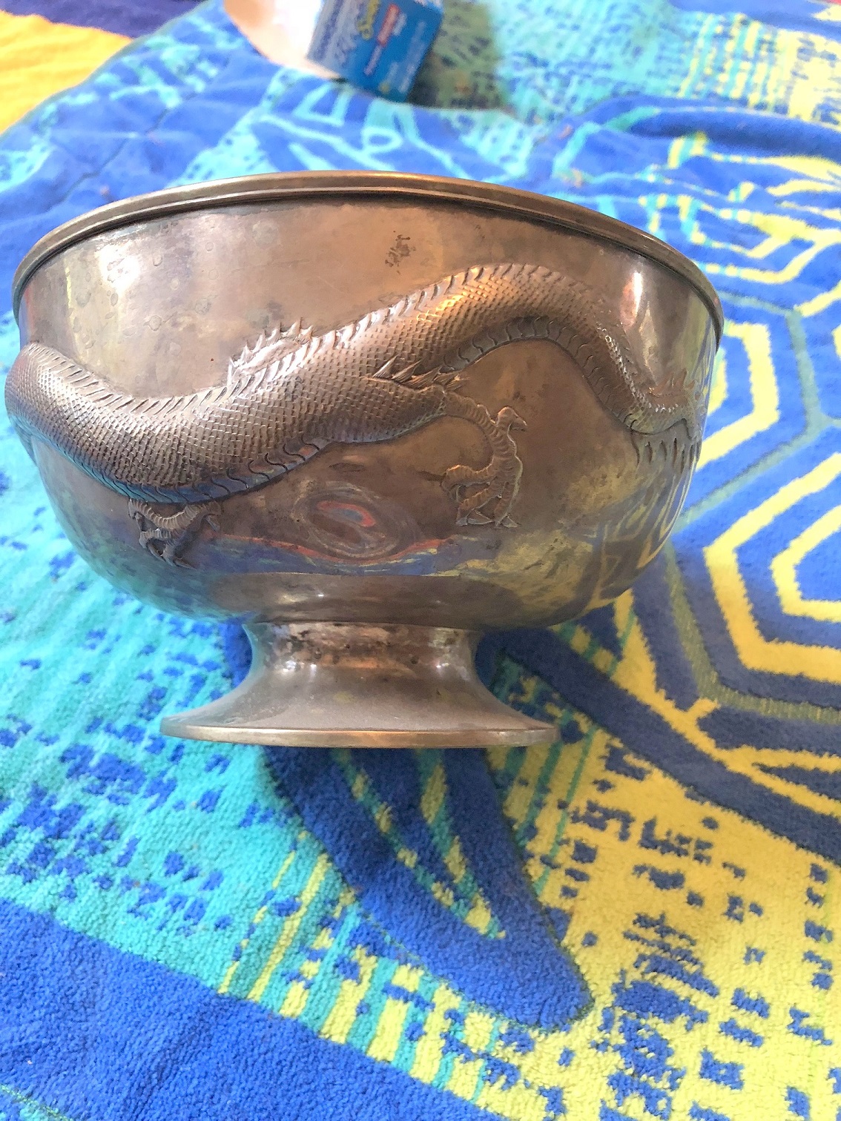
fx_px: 907
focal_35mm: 28
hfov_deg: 49.7
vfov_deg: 63.4
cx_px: 420
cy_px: 560
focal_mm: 4
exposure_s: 1/15
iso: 100
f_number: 1.8
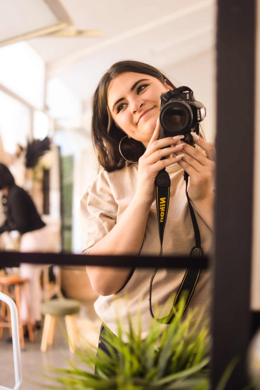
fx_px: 569
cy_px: 195
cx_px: 130
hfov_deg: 25.7
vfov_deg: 37.9
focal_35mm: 52
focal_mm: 35
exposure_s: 1/125
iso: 200
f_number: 1.8
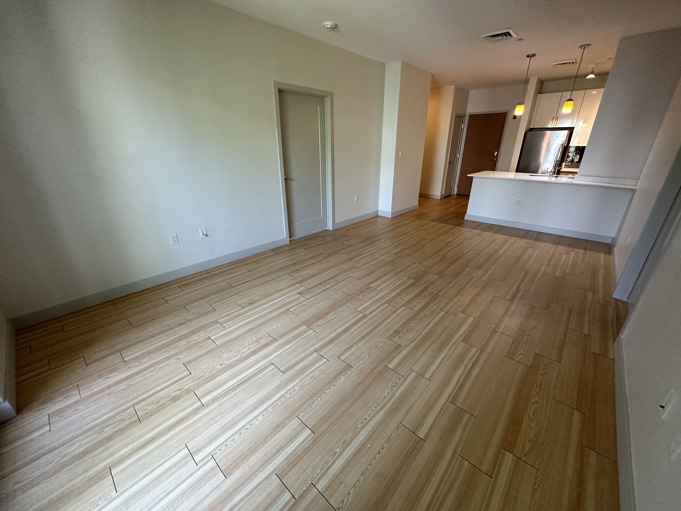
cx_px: 340
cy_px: 256
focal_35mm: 14
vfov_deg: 85.7
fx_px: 275
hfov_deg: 102.1
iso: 320
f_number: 2.2
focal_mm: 2.22
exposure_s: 1/90
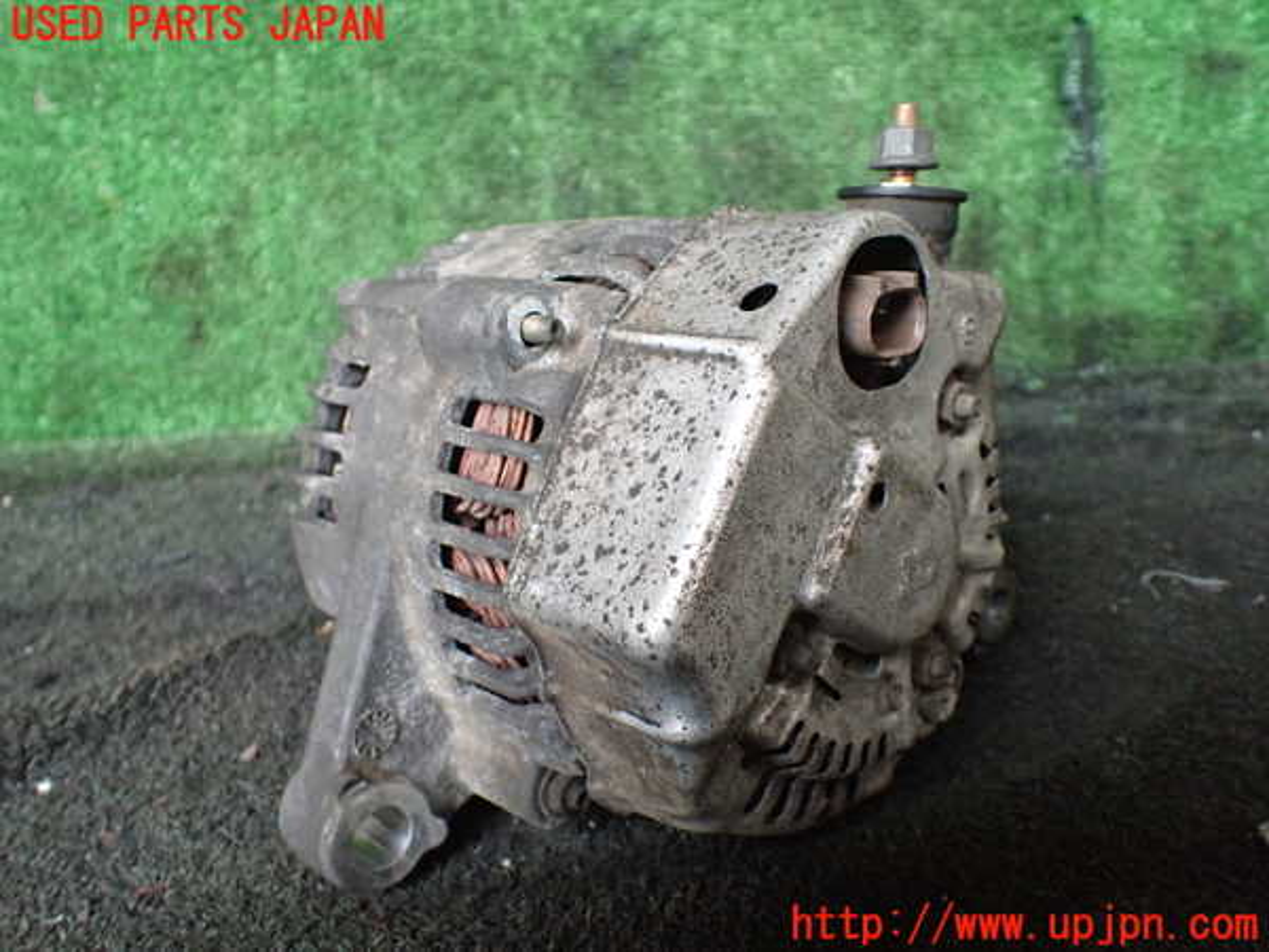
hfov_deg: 60.0
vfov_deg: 46.8
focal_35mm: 30
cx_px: 634
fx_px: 1100
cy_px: 476
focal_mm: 5.4
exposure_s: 1/100
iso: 800
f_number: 2.3
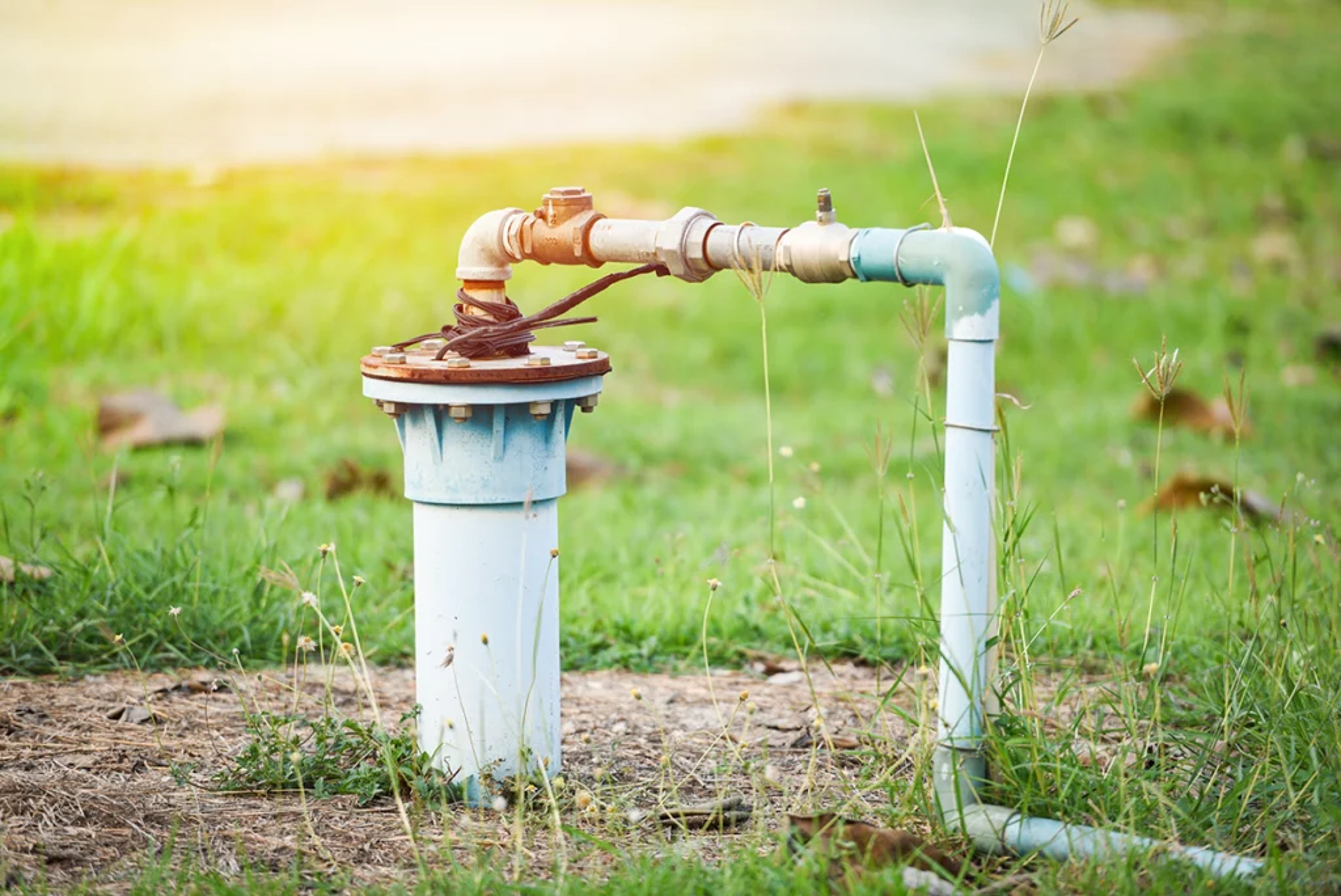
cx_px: 670
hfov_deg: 10.3
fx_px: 7454
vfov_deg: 6.9
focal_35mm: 200
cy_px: 448
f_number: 2.8
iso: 400
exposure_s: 1/320
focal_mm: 200
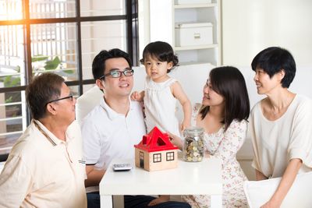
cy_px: 104
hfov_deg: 20.0
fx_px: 884
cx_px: 156
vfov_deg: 13.4
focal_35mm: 102
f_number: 5
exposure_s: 1/125
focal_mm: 102
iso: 250
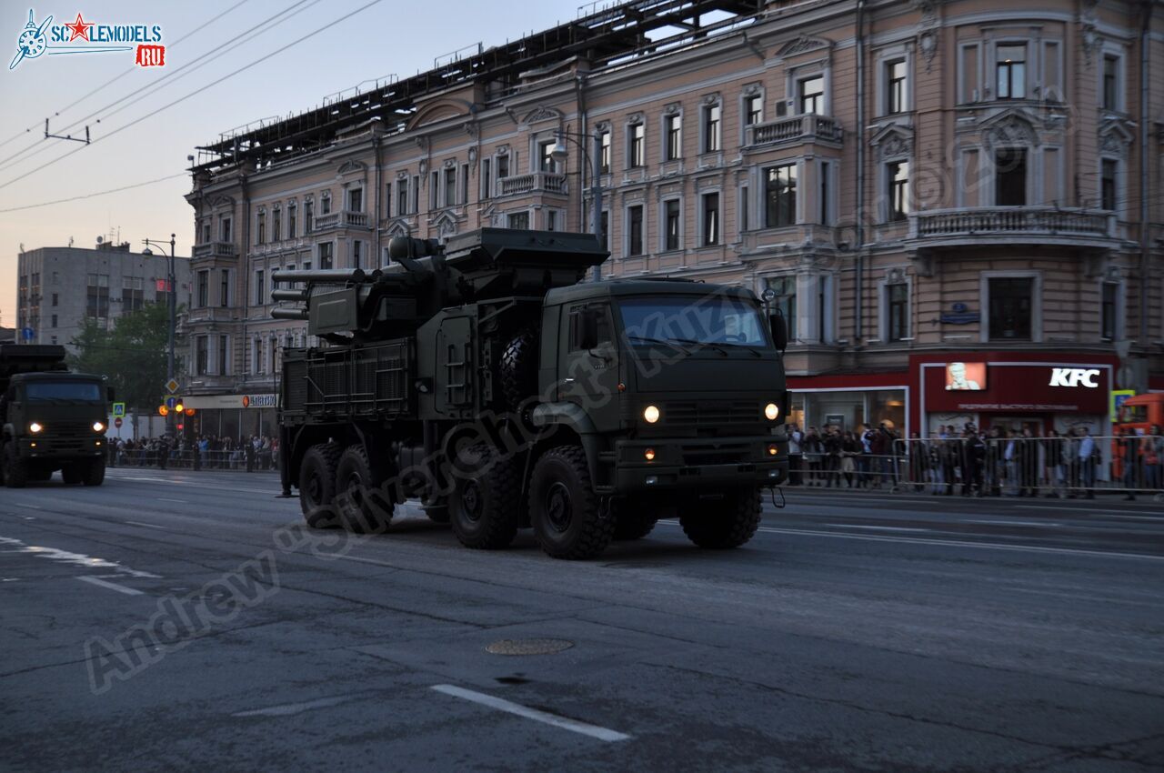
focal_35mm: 48
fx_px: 1550
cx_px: 582
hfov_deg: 41.2
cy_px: 386
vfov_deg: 28.0
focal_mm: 32
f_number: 2.8
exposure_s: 1/160
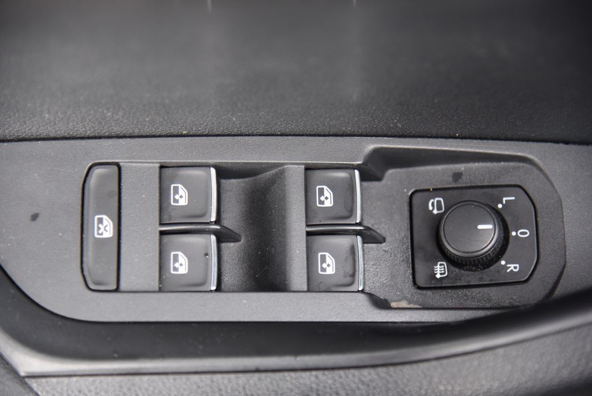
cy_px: 198
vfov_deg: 12.2
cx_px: 296
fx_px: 1843
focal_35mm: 112
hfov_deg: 18.3
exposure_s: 1/50
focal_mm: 112
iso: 500
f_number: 4
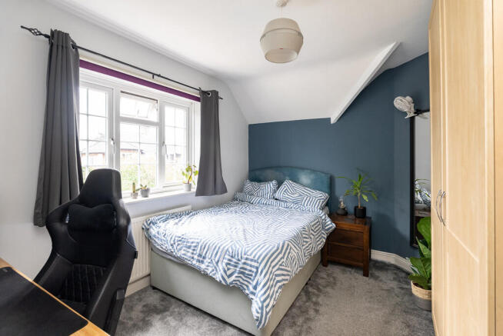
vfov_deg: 72.1
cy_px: 168
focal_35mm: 16
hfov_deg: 94.9
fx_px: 231
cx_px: 252
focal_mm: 16.5
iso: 1000
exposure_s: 1/40
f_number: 7.1
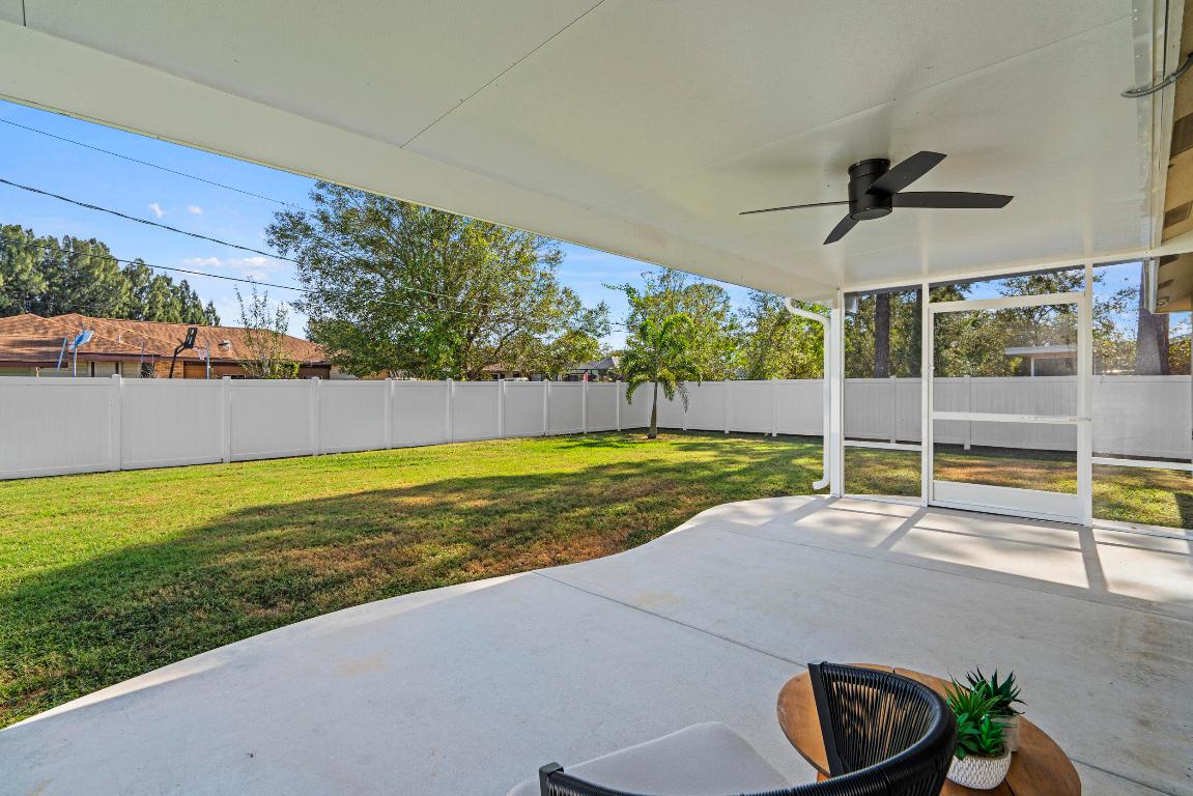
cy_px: 398
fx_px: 530
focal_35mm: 16
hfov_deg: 96.7
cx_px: 596
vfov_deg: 73.8
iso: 400
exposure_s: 1/125
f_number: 9
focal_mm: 16
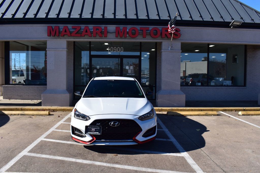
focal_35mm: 32
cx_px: 130
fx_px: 227
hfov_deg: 59.5
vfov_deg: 41.7
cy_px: 86
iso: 360
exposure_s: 1/500
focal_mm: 21
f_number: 11
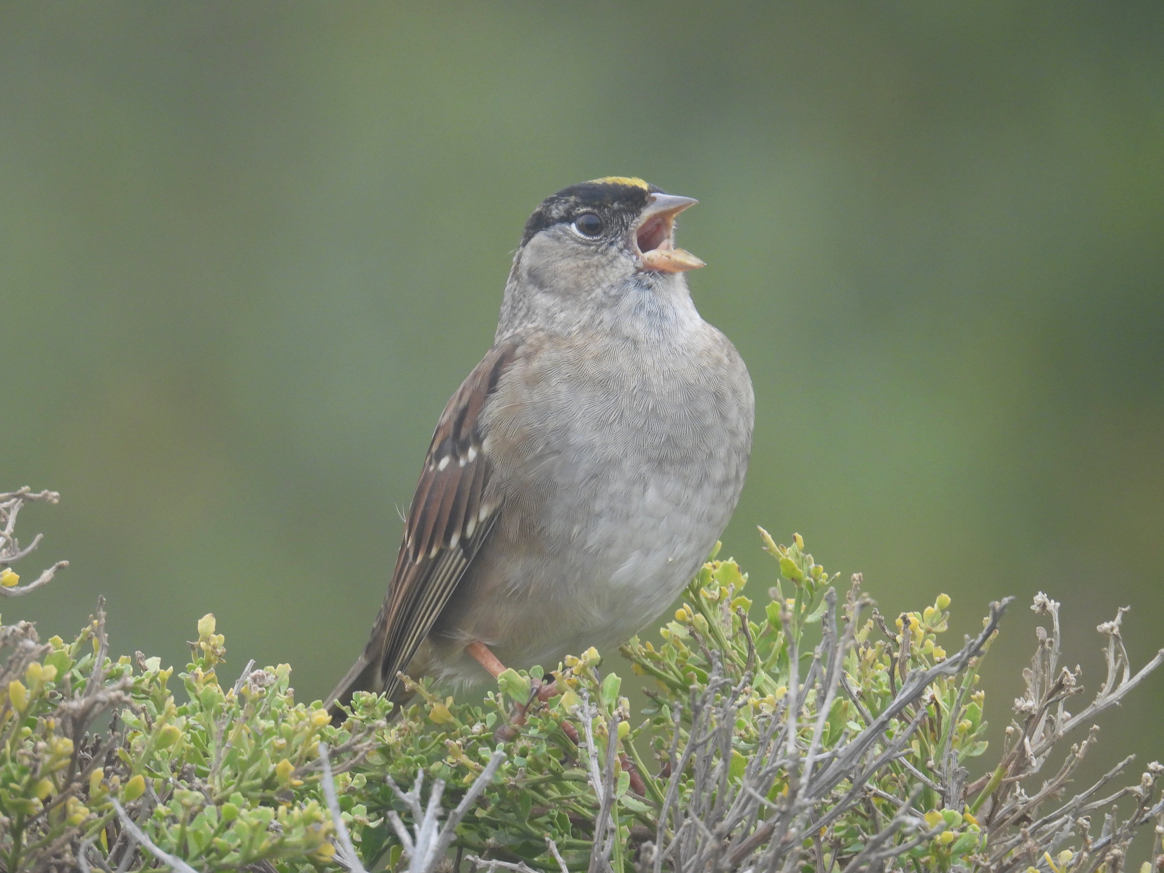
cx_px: 582
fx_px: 40351
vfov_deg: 1.2
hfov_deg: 1.7
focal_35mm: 1200
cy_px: 436
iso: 280
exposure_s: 1/250
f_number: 6.3
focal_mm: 214
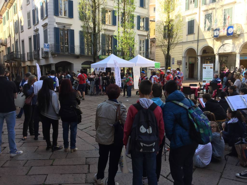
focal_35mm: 29
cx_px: 124
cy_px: 92
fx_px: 207
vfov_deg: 48.2
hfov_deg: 61.7
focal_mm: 4.15
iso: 32
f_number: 2.2
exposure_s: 1/244
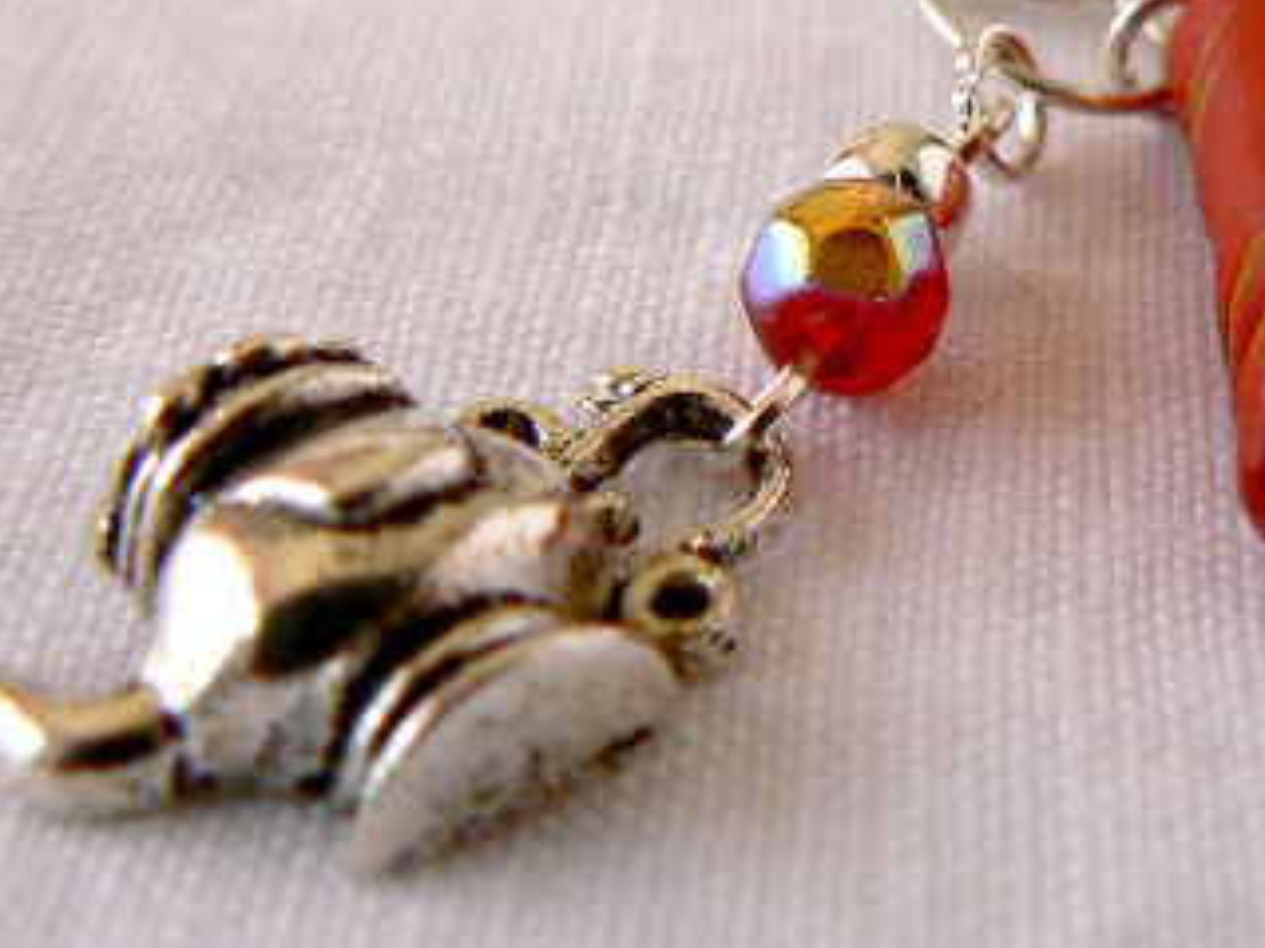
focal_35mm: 79
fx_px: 2886
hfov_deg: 24.6
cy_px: 169
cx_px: 880
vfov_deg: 18.5
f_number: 2.8
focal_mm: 6
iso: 80
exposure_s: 1/50
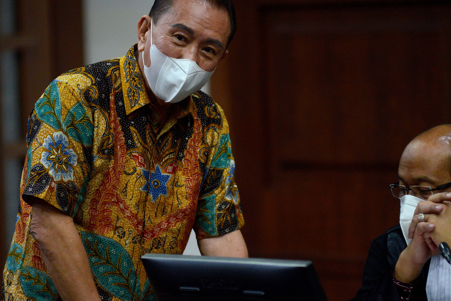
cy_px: 171
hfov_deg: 7.5
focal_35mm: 274
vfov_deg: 5.0
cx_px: 232
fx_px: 3434
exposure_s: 1/125
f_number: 2.8
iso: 3200
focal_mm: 200
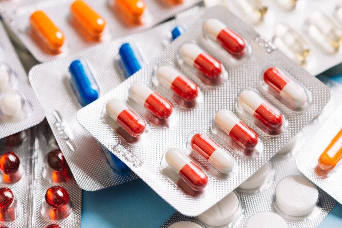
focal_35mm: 105
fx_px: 997
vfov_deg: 13.0
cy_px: 114
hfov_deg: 19.5
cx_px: 171
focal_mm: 105
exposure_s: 1/160
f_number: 8
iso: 250
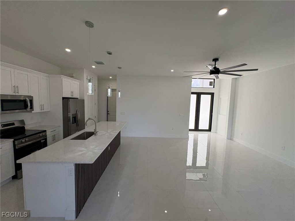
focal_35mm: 14
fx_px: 119
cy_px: 110
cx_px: 148
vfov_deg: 85.7
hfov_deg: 102.1
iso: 64
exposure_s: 1/264
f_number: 2.2
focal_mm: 2.22
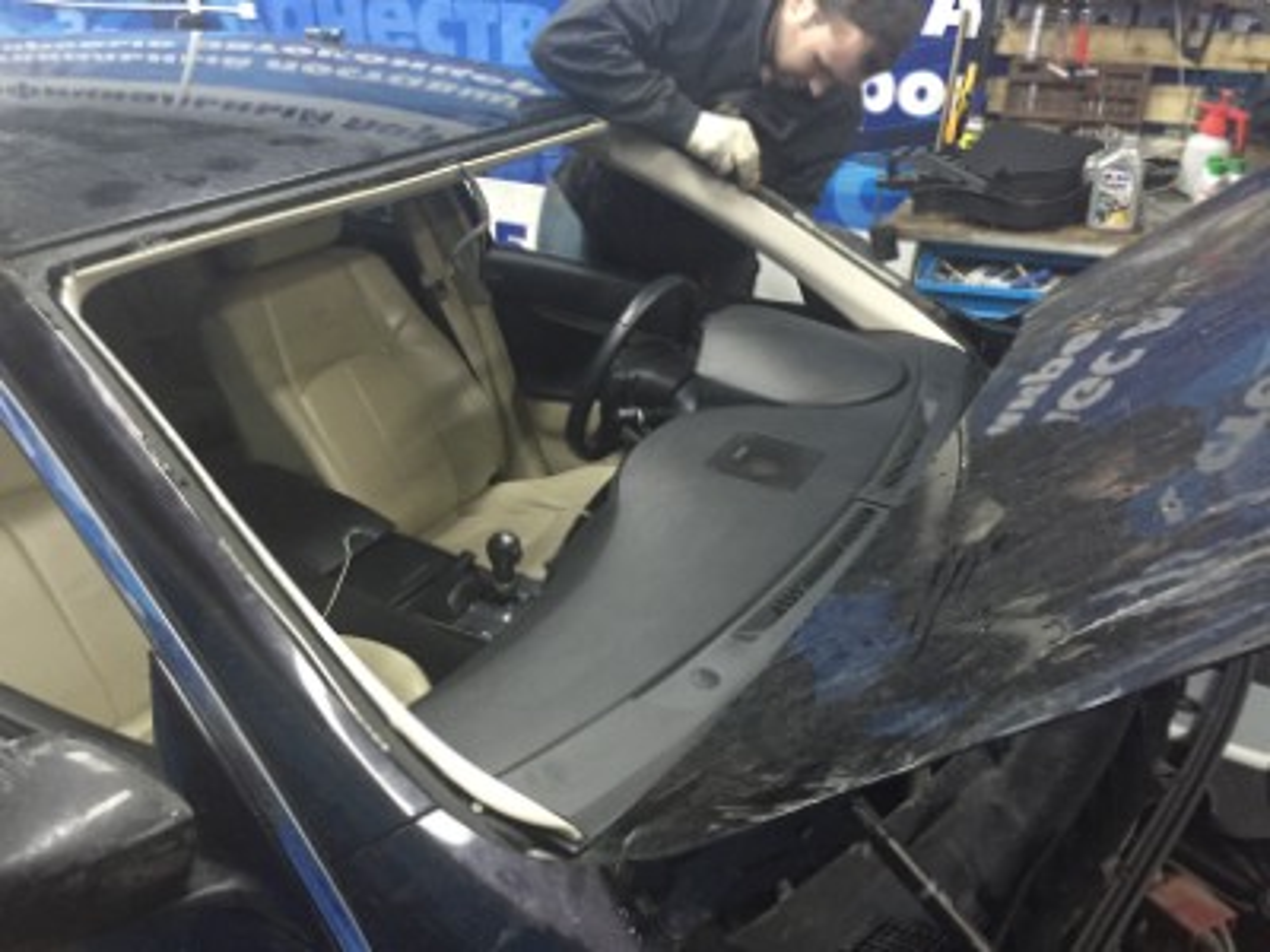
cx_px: 635
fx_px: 1064
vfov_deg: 48.2
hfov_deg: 61.7
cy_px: 476
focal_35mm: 29
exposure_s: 1/17
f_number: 2.2
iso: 250
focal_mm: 4.15
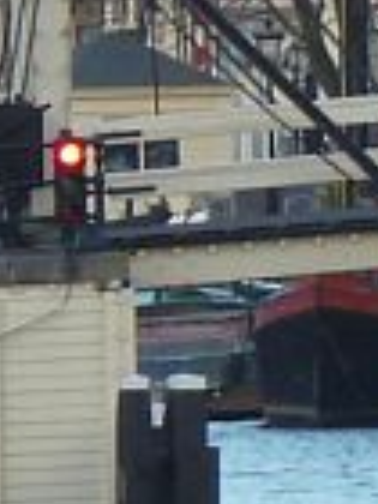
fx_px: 23878
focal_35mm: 1640
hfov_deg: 0.9
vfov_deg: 1.2
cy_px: 133
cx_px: 1004
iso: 125
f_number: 4.6
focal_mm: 37
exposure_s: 1/80
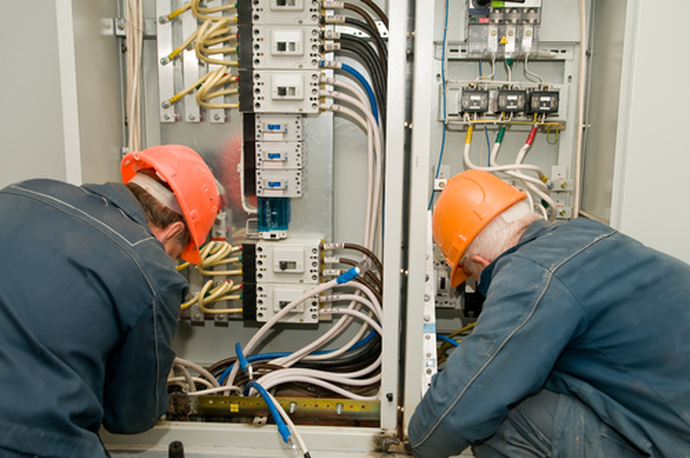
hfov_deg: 55.2
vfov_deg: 38.3
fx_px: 660
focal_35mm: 34
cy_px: 229
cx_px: 345
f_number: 4
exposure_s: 1/80
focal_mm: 23
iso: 200
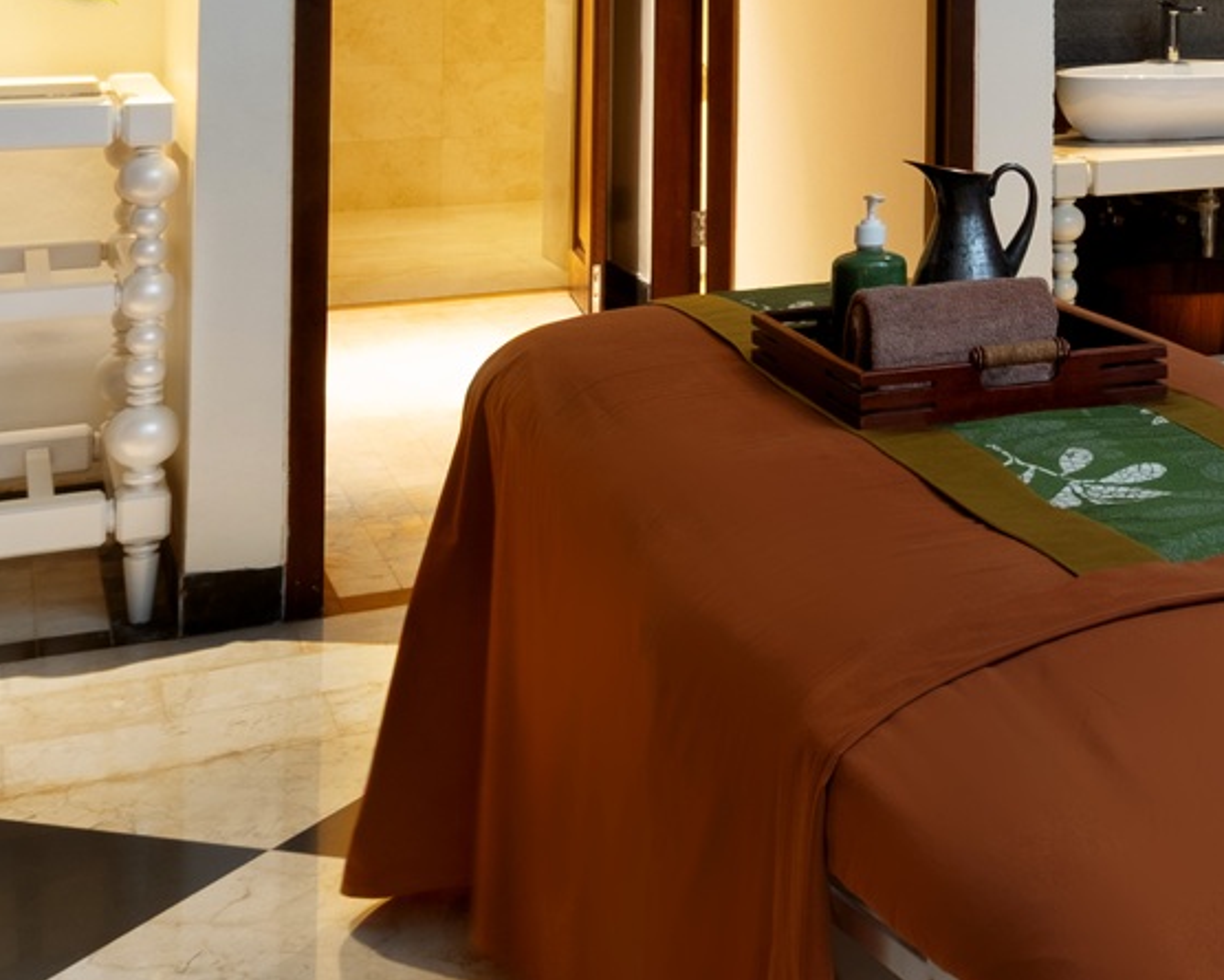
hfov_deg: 29.7
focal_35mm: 57
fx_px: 2065
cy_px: -81
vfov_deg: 24.9
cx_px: 1347
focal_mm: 10
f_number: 10
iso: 125
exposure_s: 6.5
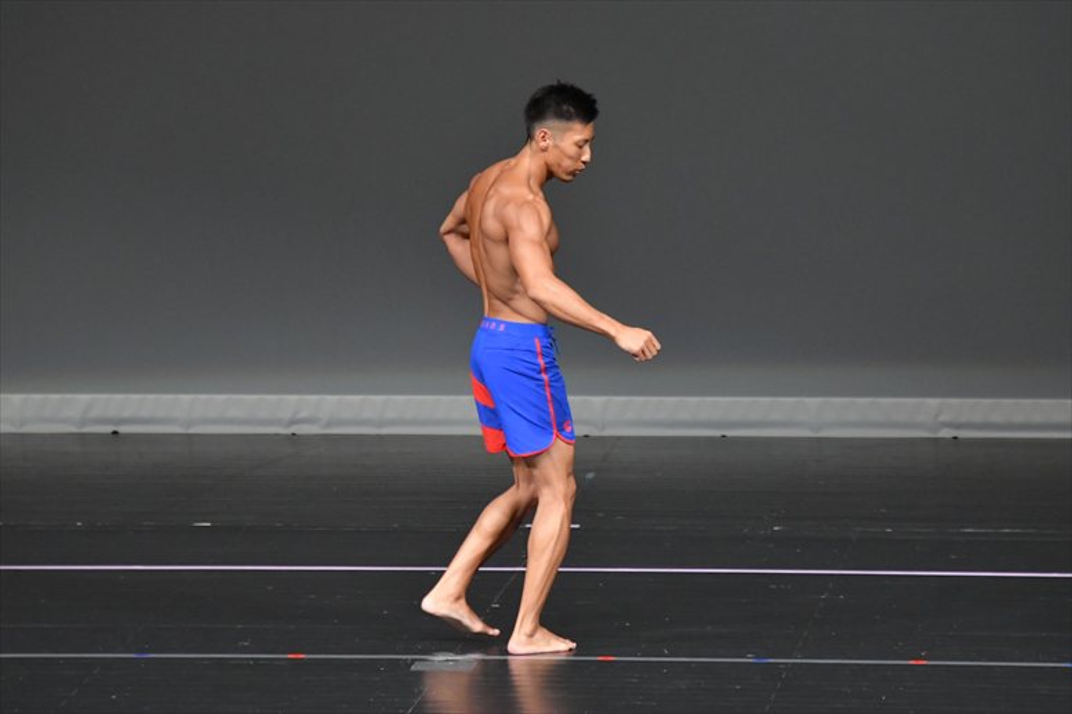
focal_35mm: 315
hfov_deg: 6.5
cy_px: 357
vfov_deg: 4.4
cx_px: 536
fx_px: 9376
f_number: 5.6
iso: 4000
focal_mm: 210
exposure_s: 1/400
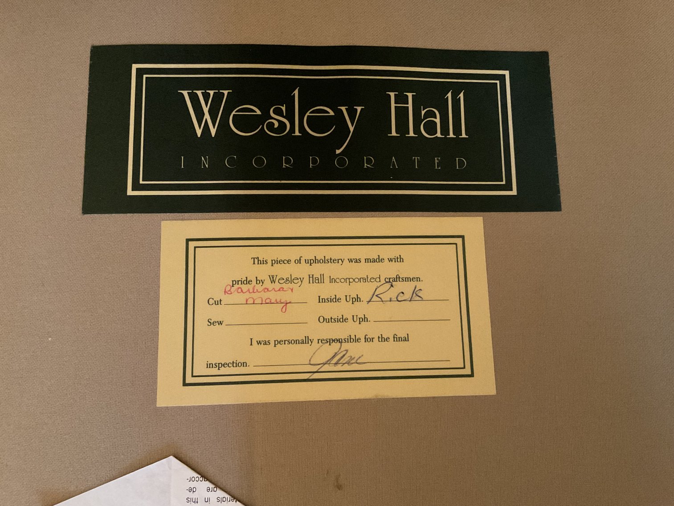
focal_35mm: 29
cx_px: 337
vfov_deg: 48.2
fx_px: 565
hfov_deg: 61.7
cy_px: 253
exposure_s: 1/24
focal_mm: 3
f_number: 1.8
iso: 500
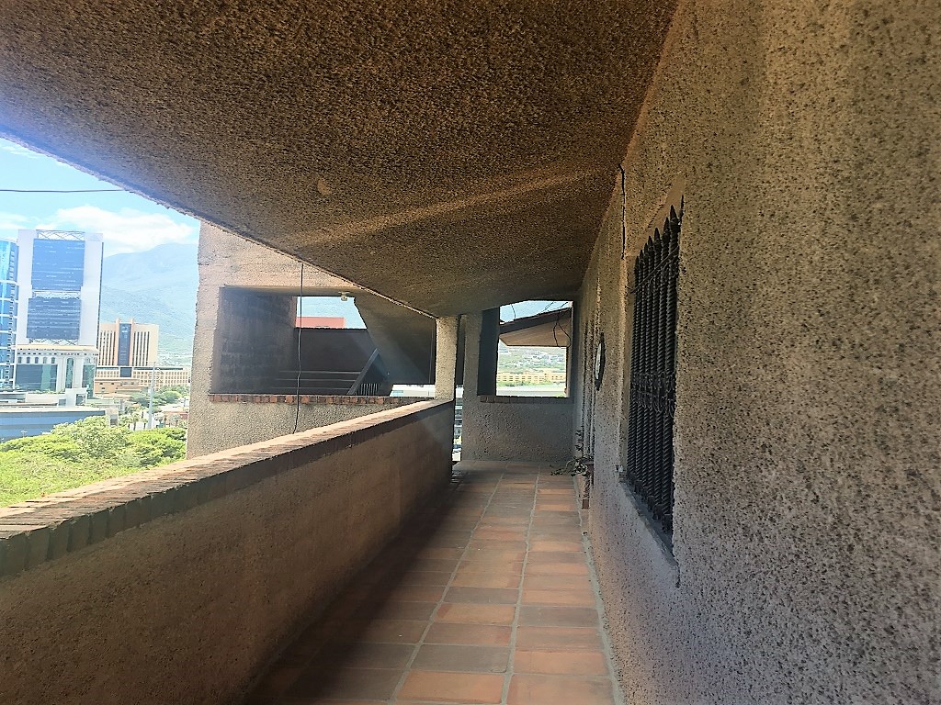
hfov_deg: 61.7
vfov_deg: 48.2
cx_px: 470
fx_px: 788
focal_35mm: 29
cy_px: 352
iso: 25
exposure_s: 1/252
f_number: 2.2
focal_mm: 4.15
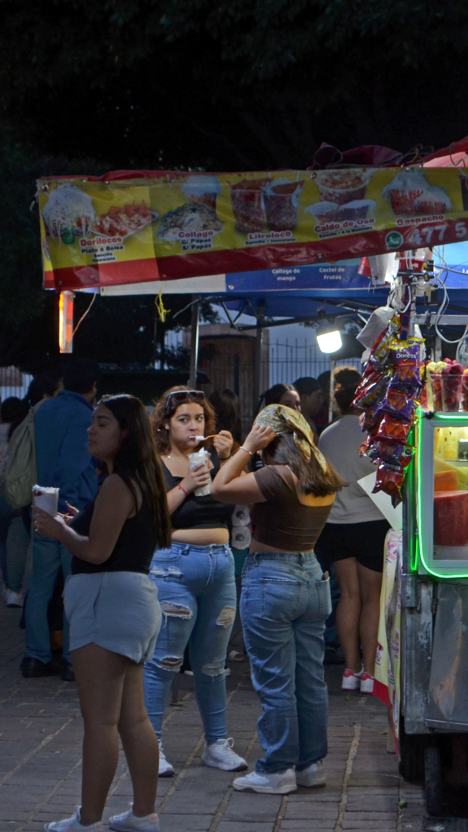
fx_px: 2886
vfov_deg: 16.4
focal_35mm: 131
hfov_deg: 9.2
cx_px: 479
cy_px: 414
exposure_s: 1/125
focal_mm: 55
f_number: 5.6
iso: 320
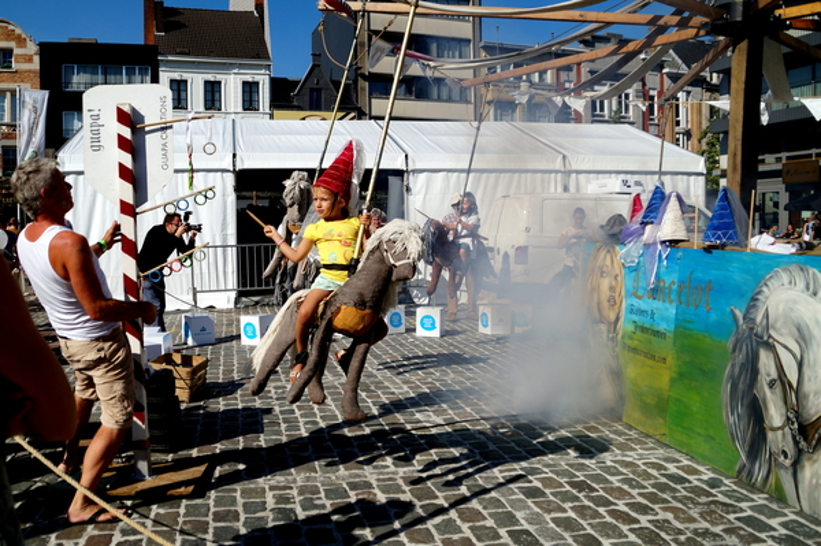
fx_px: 615
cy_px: 273
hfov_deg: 67.4
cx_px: 410
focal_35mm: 27
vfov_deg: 47.9
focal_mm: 18
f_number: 4
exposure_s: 1/2000
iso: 125
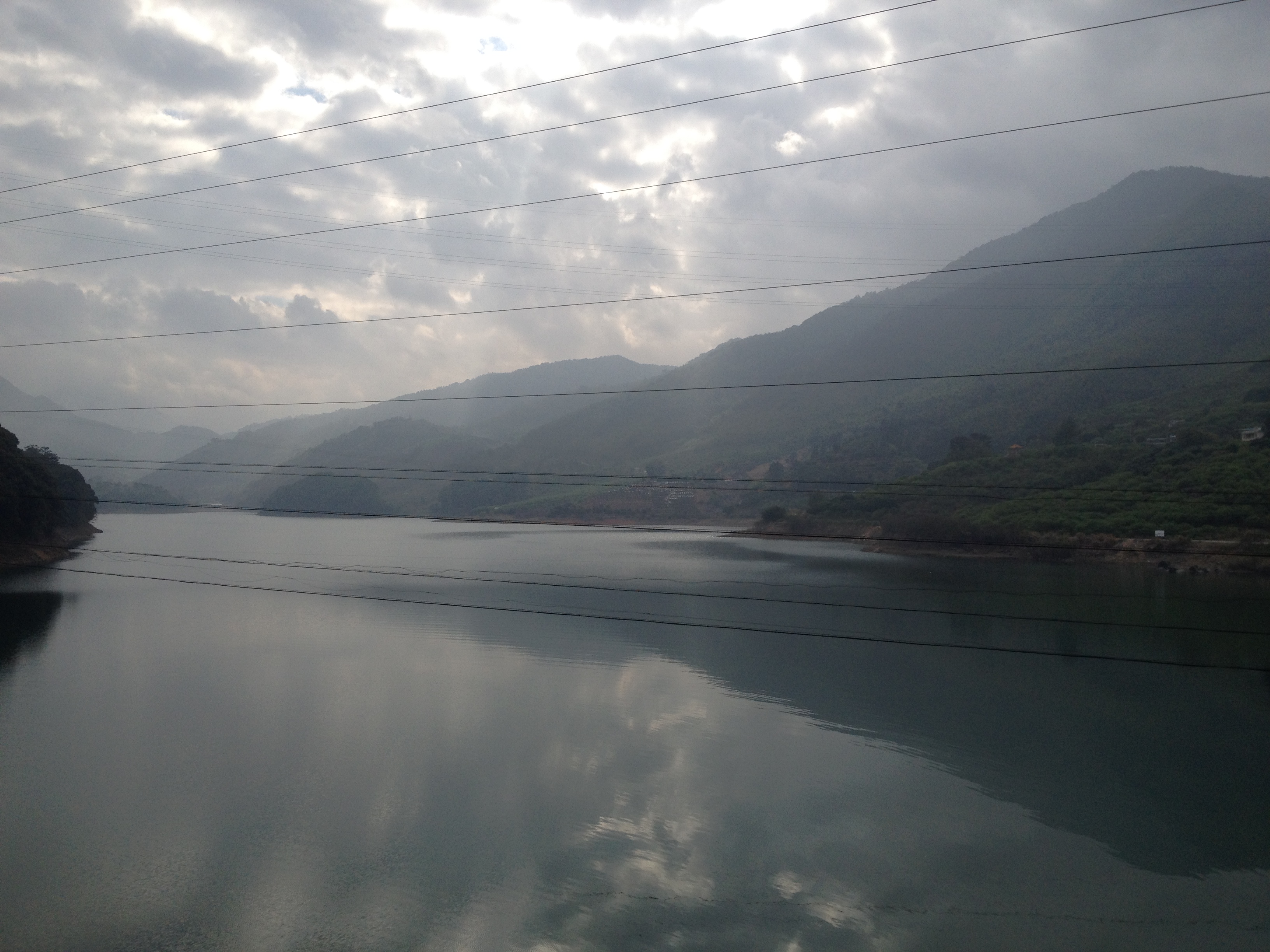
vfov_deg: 40.7
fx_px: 1284
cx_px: 635
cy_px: 476
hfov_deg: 52.6
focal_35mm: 35
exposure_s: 1/2632
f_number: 2.4
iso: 50
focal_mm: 4.28
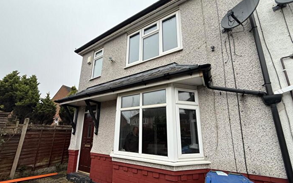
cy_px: 105
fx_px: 120
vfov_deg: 74.3
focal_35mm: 15
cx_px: 145
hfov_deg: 101.5
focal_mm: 2.22
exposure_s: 1/99
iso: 100
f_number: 2.2
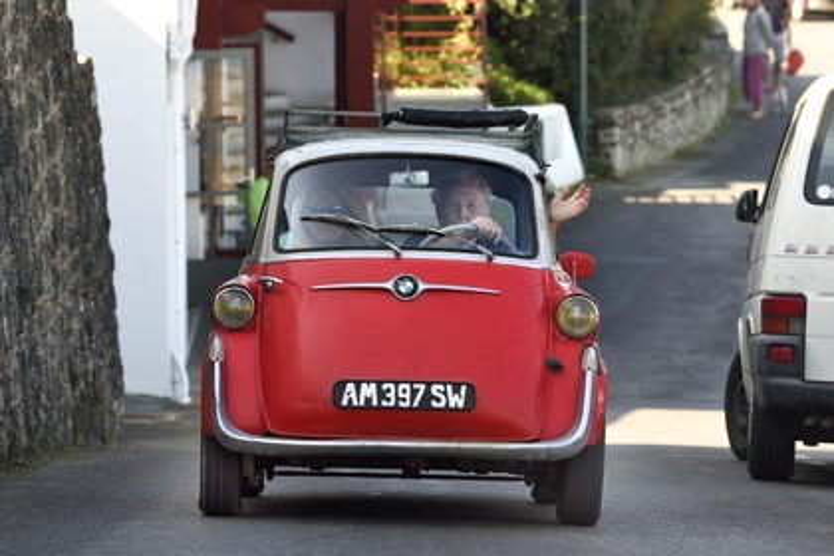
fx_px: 4285
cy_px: 278
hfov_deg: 11.1
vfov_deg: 7.4
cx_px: 417
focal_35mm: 185
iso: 400
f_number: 6.3
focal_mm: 185
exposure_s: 1/320
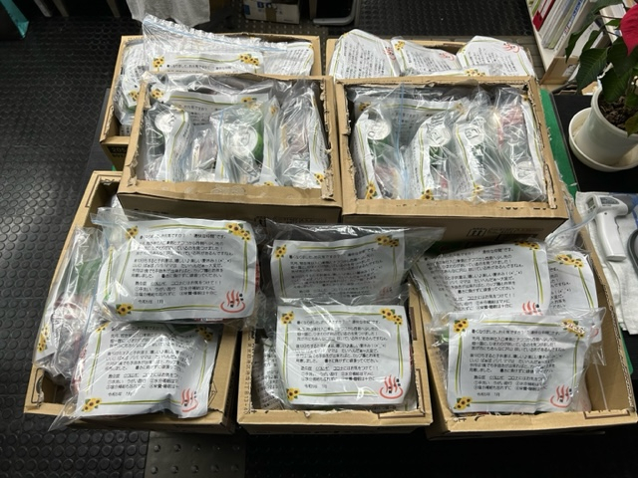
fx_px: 479
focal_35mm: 26
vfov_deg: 53.1
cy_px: 239
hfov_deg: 67.3
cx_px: 319
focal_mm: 5.7
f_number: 1.5
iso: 64
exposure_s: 1/120
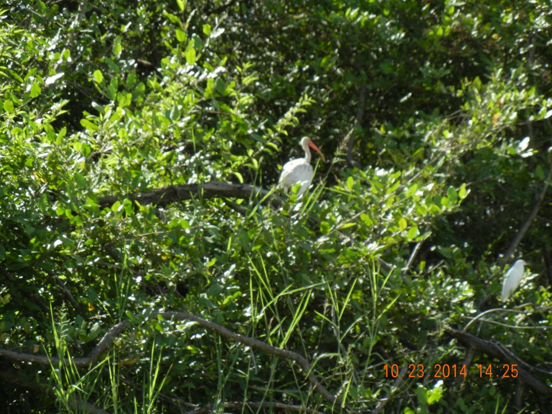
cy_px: 207
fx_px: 2775
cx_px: 276
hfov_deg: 11.4
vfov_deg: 8.5
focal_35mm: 174
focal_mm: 31.4
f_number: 4.6
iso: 160
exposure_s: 1/317
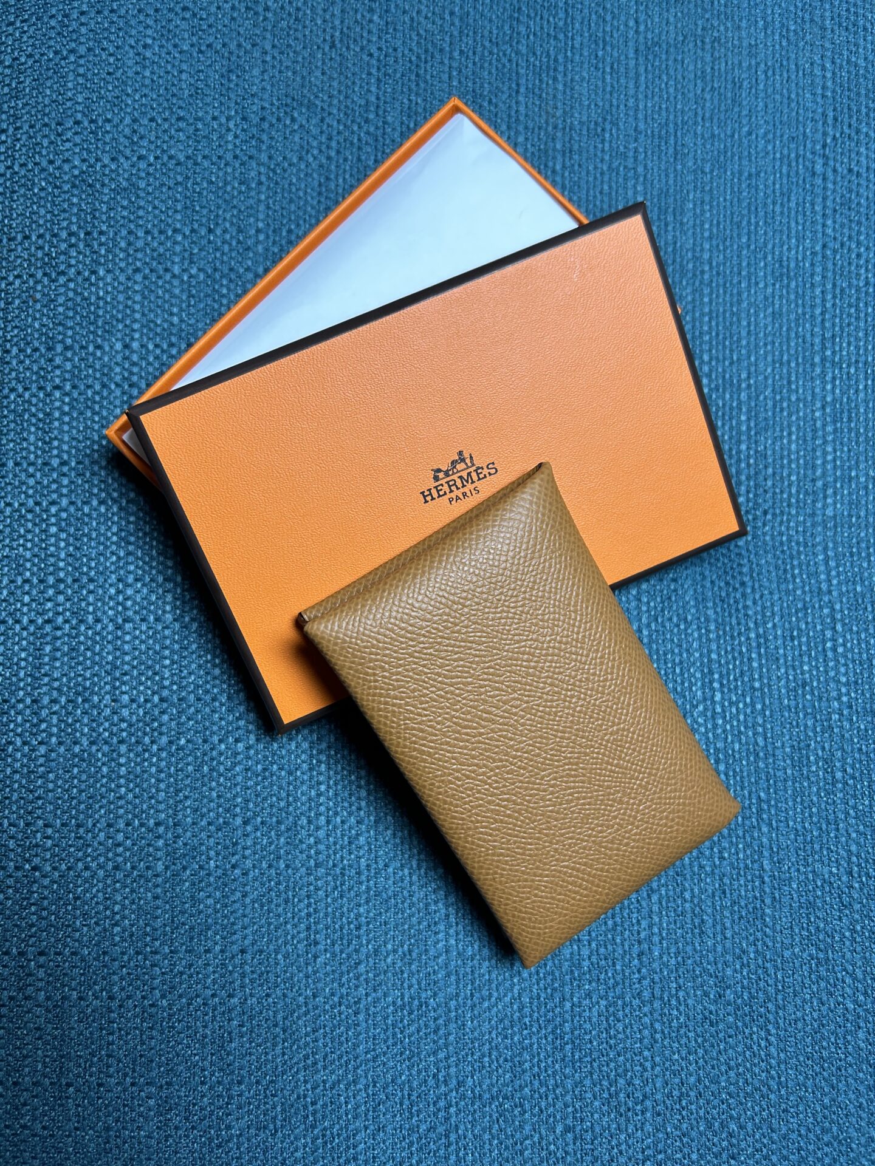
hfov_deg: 53.1
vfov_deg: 67.3
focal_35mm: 26
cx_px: 438
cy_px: 583
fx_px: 876
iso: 125
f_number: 1.5
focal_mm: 5.7
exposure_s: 1/121
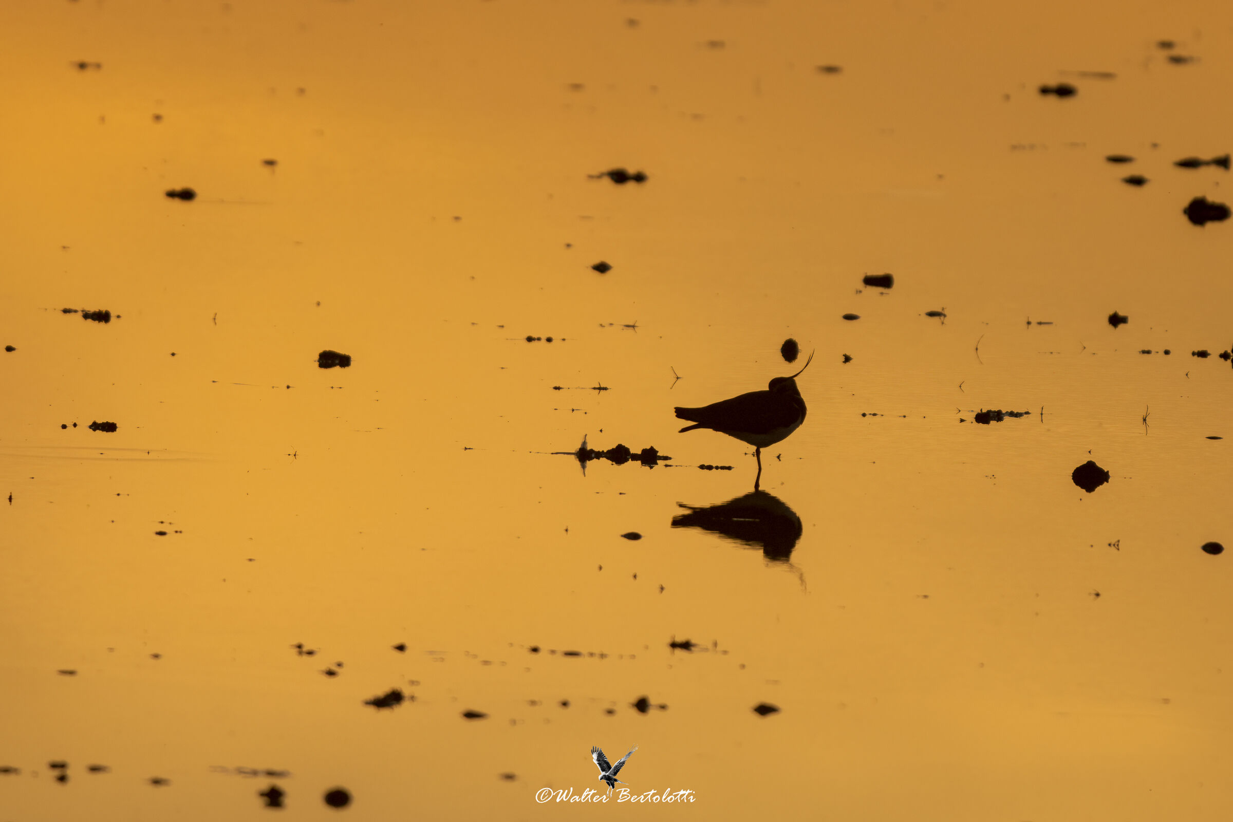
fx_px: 28768
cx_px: 616
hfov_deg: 2.5
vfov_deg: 1.6
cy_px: 411
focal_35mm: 840
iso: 800
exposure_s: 1/1000
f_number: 9
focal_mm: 840
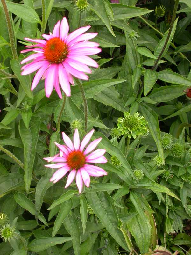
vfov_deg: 25.0
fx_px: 574
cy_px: 128
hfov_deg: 18.9
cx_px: 96
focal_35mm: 78
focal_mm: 16.2
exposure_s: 1/86.8
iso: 100
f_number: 6.3
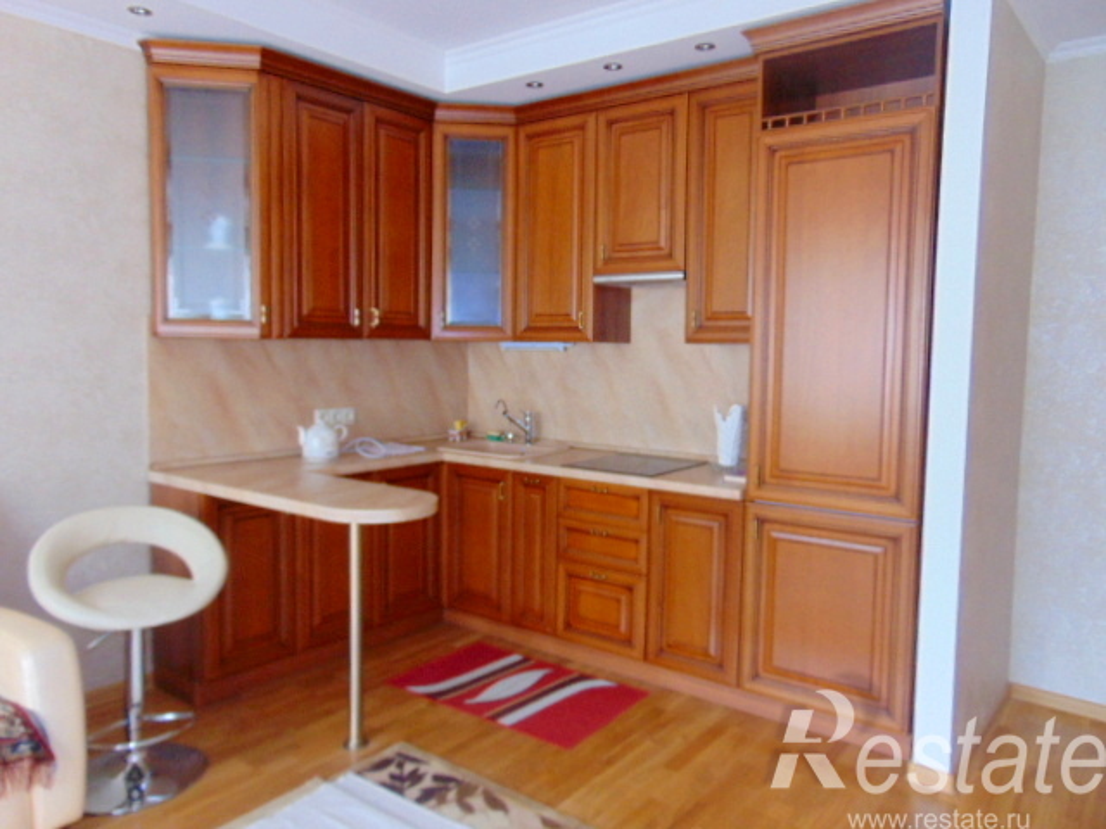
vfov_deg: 54.9
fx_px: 799
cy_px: 414
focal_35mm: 25
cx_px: 553
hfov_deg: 69.4
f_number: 3
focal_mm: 4.5
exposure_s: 1/30
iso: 160
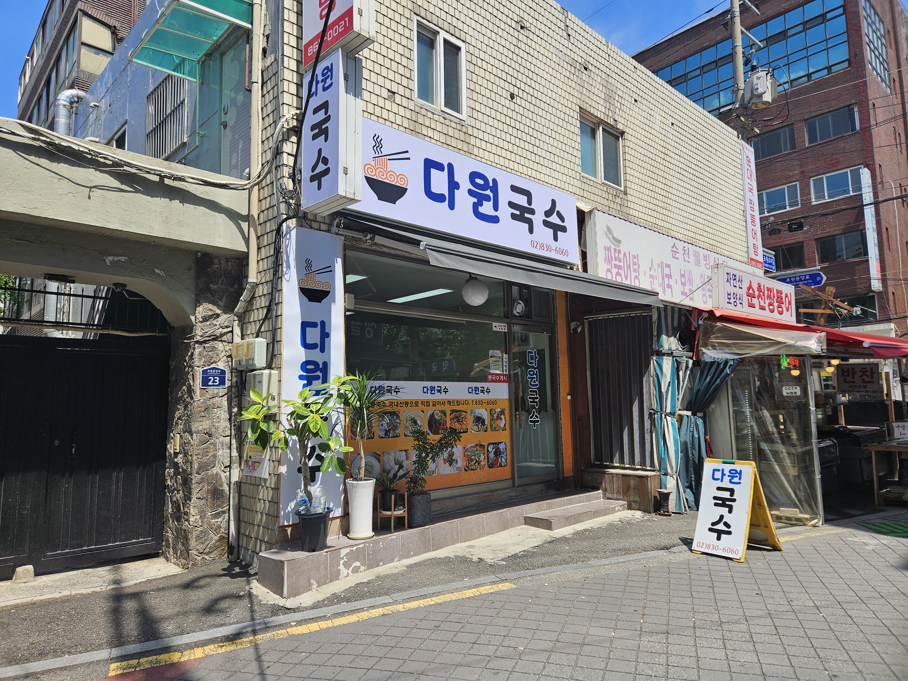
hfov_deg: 73.9
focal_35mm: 23
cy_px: 340
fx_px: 603
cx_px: 454
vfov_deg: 58.9
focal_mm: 5.4
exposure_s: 1/1814
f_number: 1.8
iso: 25
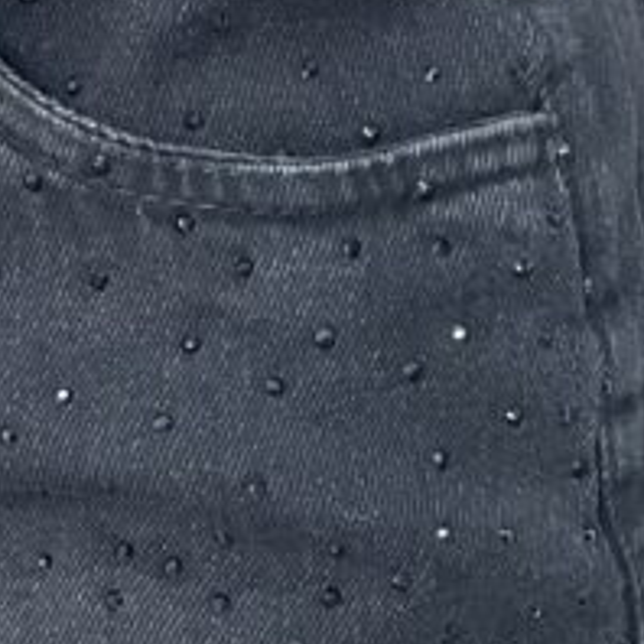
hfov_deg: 5.5
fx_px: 6735
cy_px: 327
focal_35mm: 320
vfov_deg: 5.5
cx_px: -62
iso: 125
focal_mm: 9
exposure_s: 1/40
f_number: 2.8
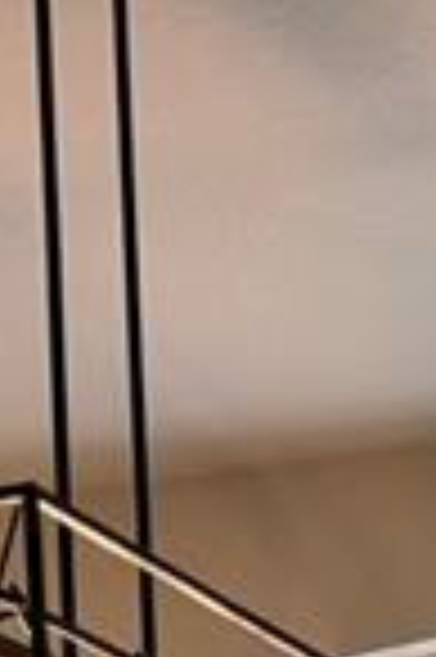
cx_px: 463
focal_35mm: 175
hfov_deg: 7.8
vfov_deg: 10.1
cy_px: 1616
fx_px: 3186
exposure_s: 1/223
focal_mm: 6.76
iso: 200
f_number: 1.78
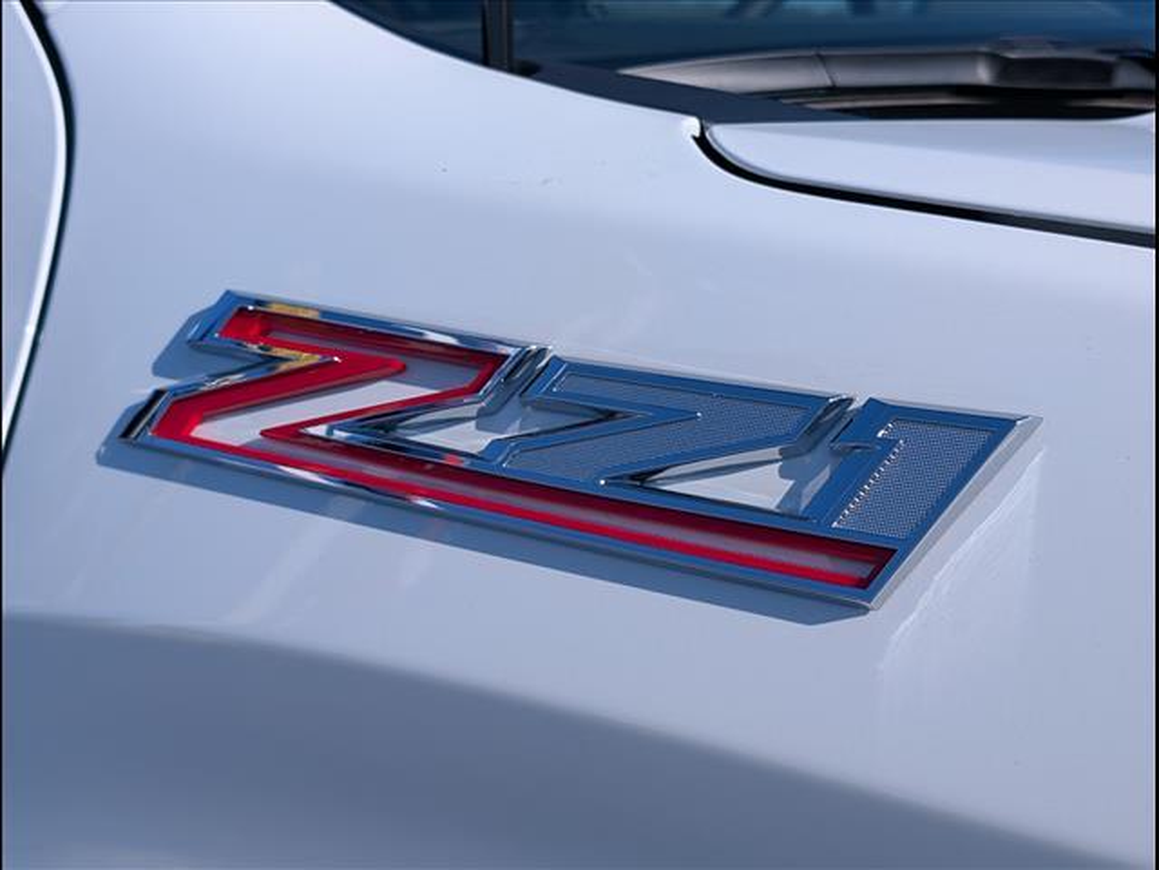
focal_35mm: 49
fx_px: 1641
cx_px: 580
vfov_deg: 29.7
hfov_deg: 38.9
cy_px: 435
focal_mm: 6.9
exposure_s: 1/2000
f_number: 1.68
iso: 29
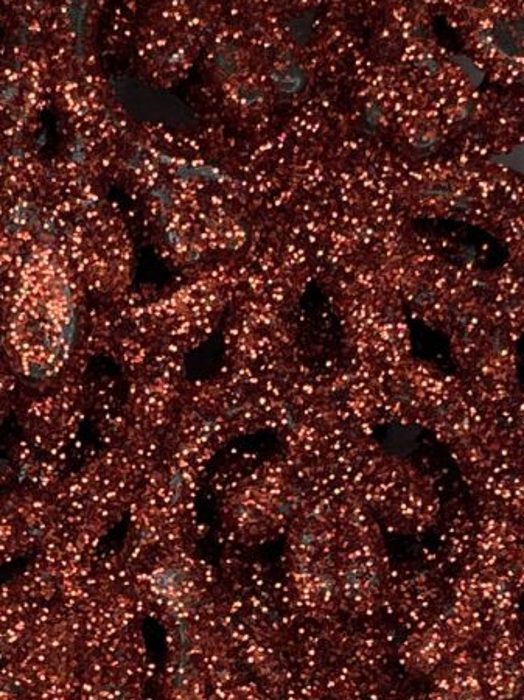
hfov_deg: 10.0
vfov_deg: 13.3
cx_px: 50
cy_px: 568
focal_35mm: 148
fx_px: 2990
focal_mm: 4.2
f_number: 1.6
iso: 32
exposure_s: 1/120
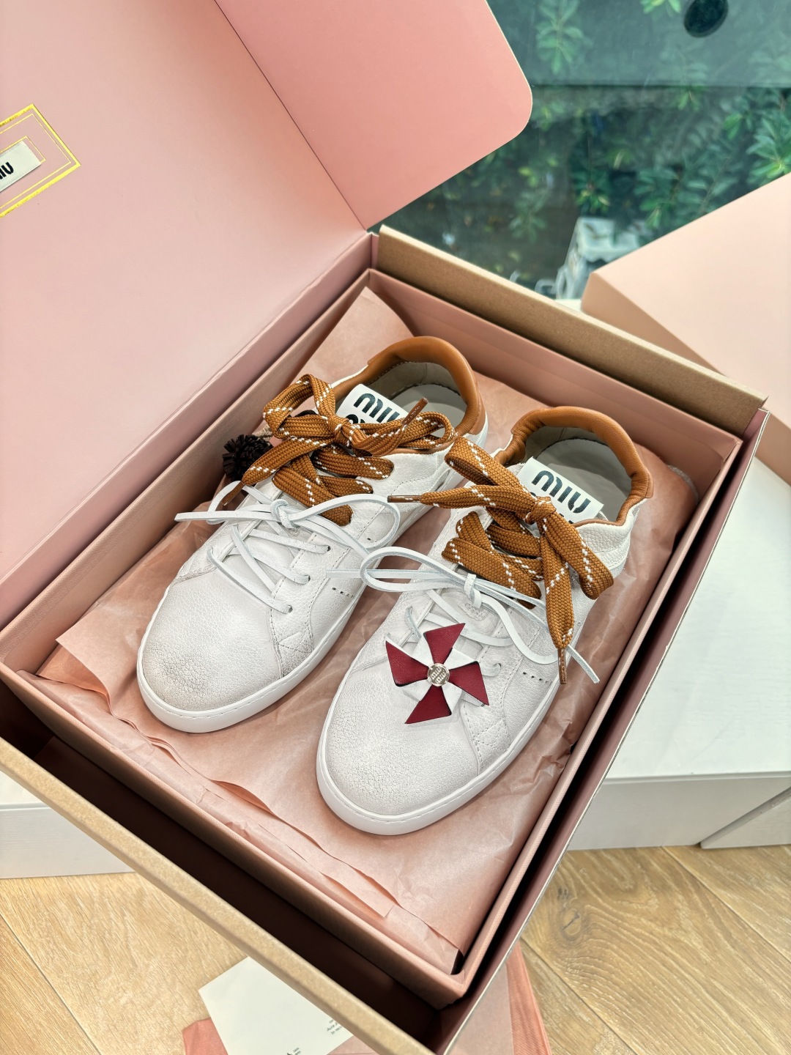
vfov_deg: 67.3
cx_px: 396
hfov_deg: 53.1
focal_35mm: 26
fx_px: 792
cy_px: 528
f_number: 1.6
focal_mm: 5.96
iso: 64
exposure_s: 1/121
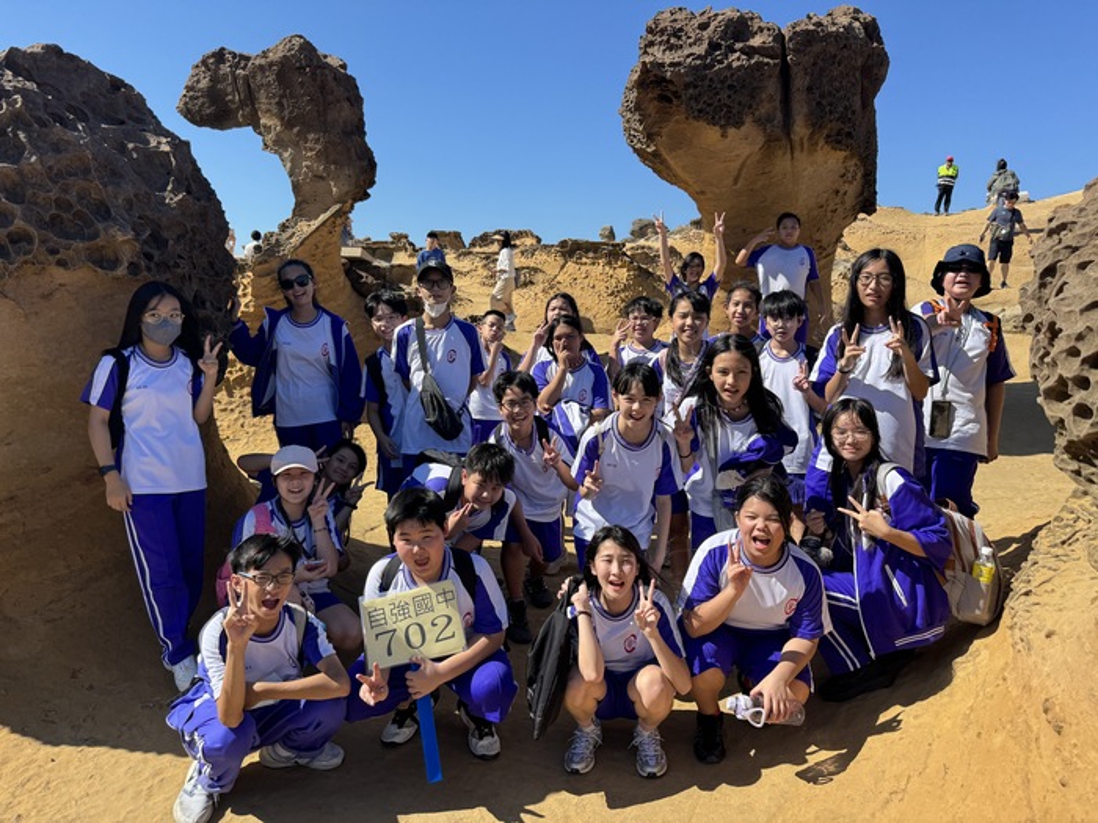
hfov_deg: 71.6
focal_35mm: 24
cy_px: 412
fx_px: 761
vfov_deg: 56.8
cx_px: 549
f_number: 1.78
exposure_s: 1/2959
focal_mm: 6.76
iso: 80
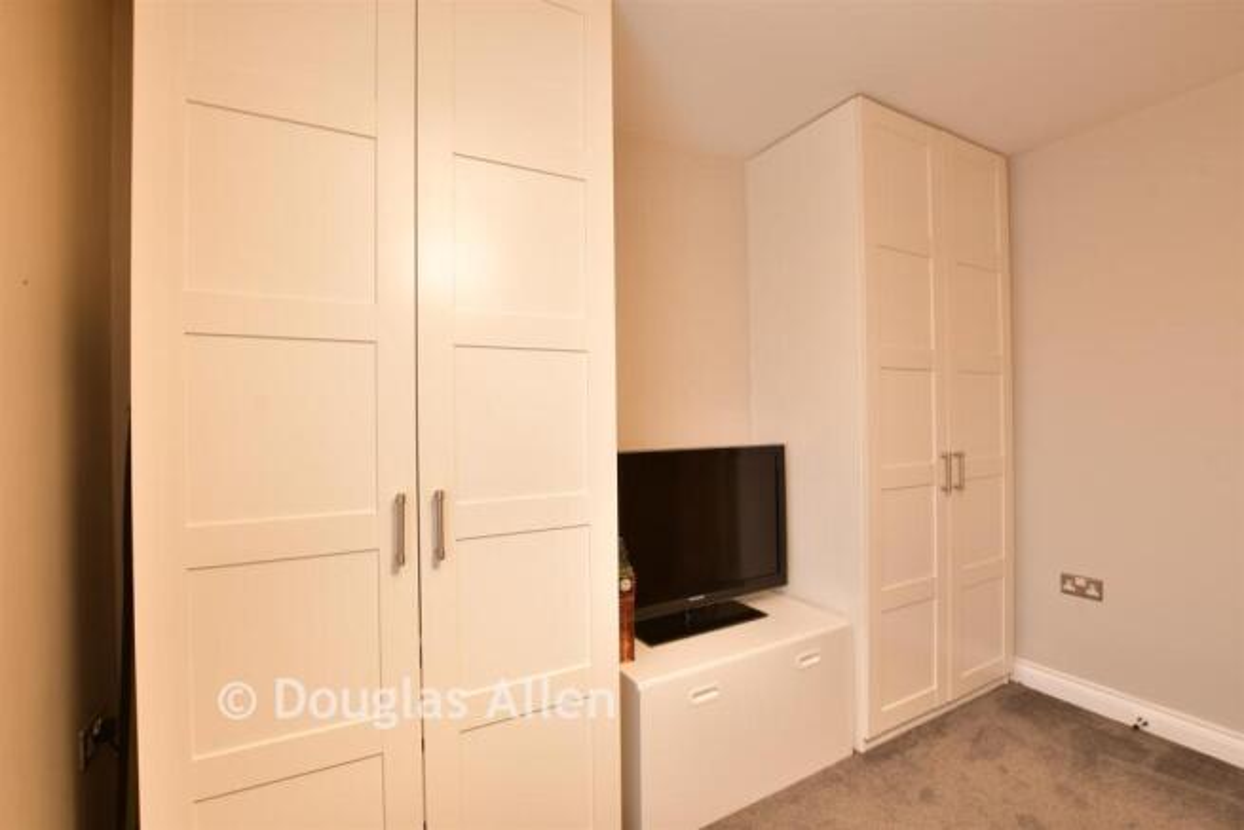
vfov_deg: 77.4
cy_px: 415
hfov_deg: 100.4
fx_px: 518
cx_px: 622
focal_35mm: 15
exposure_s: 2.5
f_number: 8
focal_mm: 10
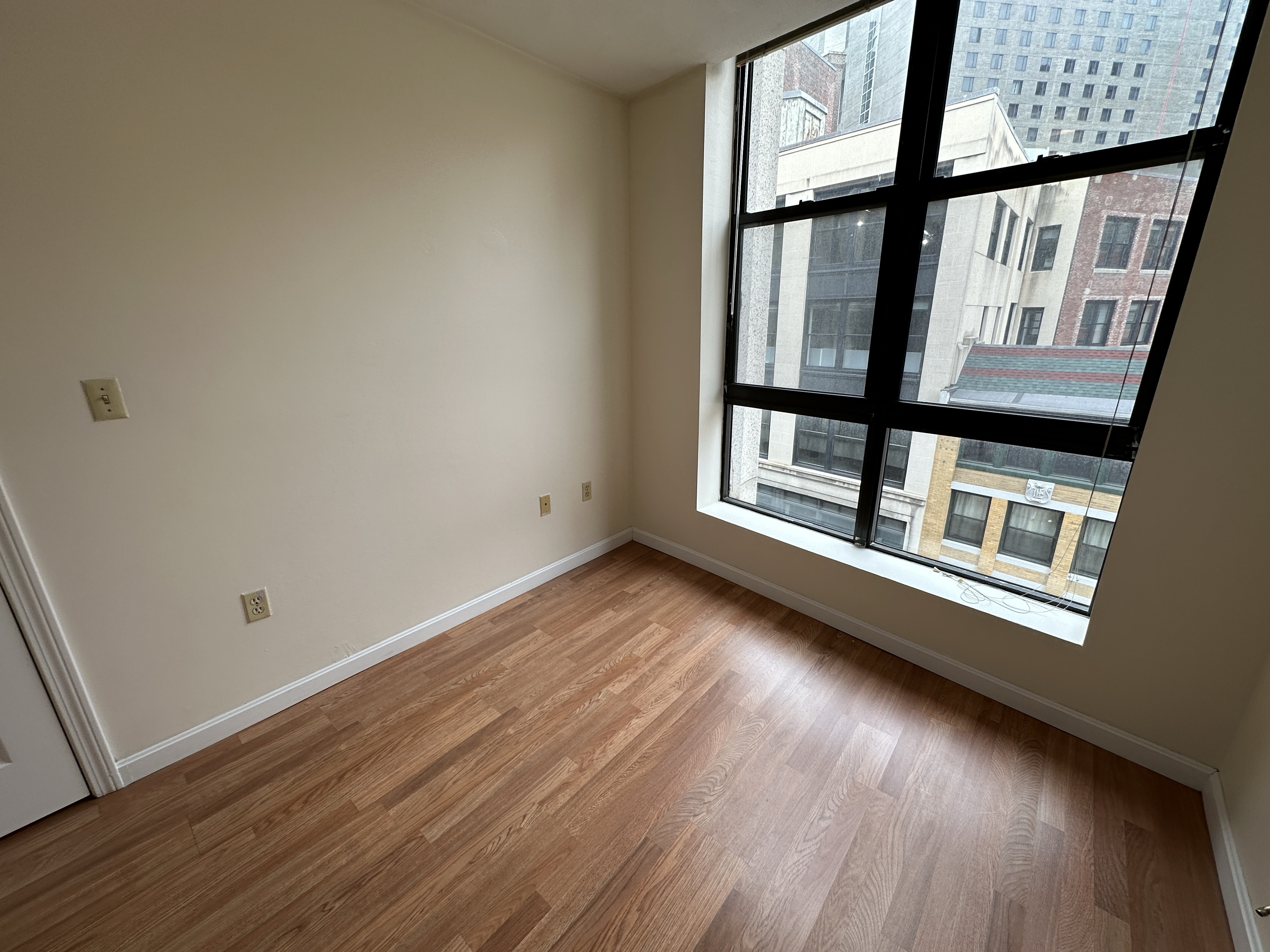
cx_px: 635
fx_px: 514
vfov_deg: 85.7
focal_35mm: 14
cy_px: 476
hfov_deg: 102.1
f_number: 2.2
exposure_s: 1/120
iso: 40
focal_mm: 2.22
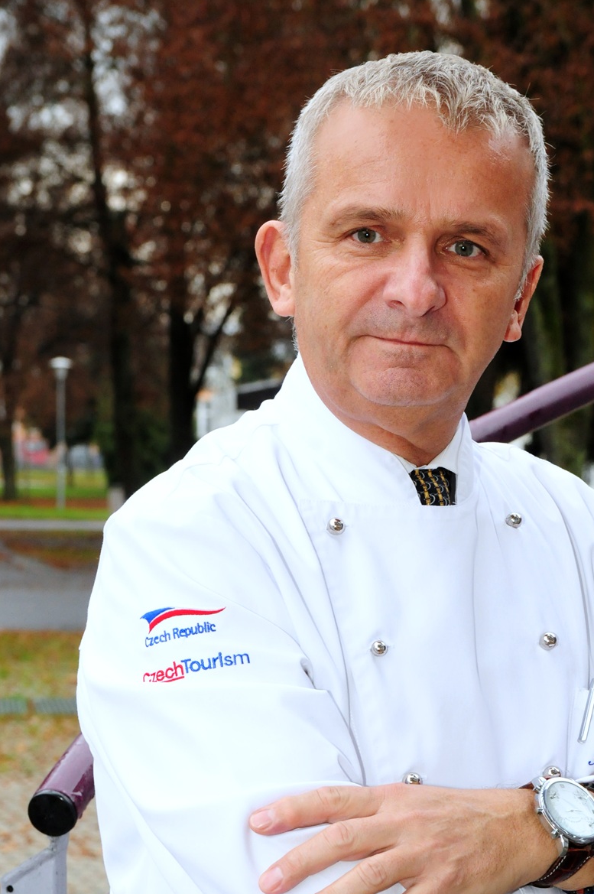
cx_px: 398
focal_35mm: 110
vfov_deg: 18.5
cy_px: 651
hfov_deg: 12.4
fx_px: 2728
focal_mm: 50
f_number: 7.1
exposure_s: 1/80
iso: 800
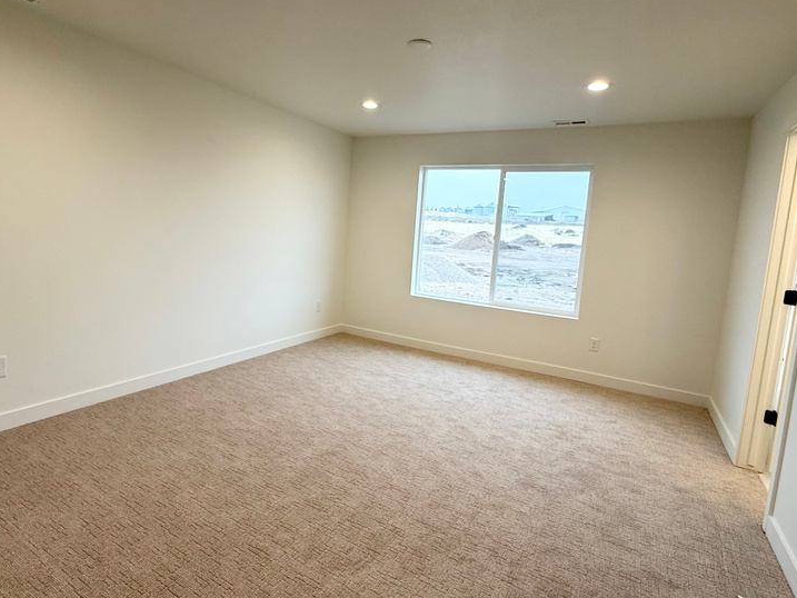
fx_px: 461
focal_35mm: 20
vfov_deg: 65.9
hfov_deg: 81.6
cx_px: 367
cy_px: 277
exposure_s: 1/120
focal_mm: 2.22
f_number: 2.2
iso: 125
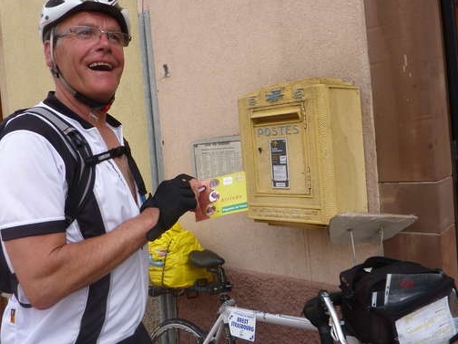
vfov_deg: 45.4
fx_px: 410
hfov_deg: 58.3
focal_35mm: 31
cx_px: 242
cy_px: 158
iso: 80
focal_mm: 4.1
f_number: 4
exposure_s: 1/200
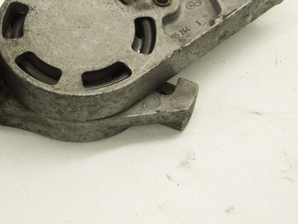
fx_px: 809
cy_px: 32
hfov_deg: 20.6
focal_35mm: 94
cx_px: 57
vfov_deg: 15.6
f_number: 4.2
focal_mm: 9.8
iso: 400
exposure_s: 1/30
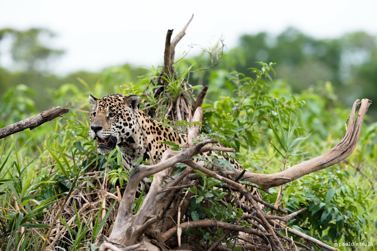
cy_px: 126
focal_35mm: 400
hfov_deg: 5.2
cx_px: 188
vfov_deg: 3.4
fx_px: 4189
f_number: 6.3
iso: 1600
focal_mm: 400
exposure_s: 1/2500
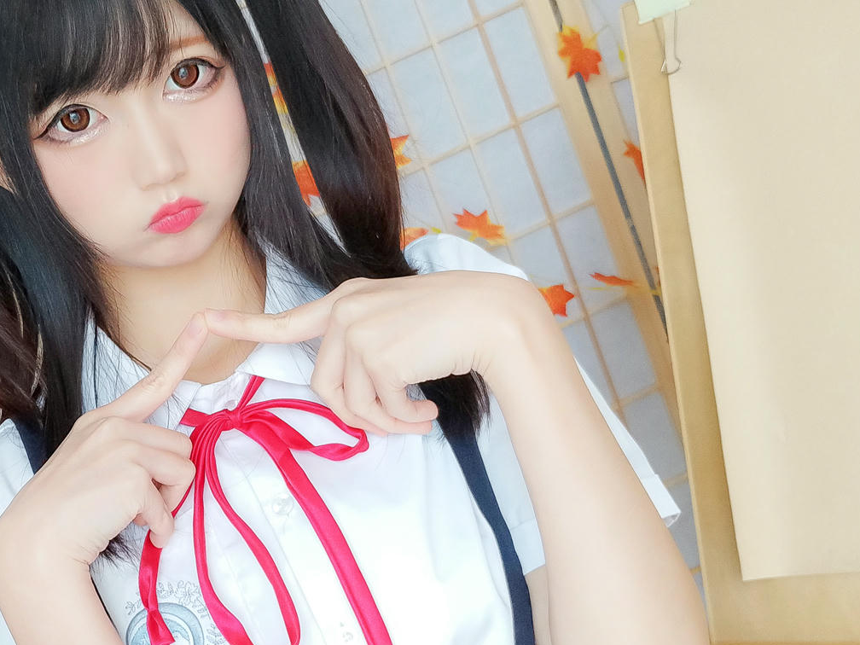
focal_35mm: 50
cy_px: 440
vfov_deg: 28.9
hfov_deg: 37.0
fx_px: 1242
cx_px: 190
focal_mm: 4.36
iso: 64
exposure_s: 1/50
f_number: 1.8
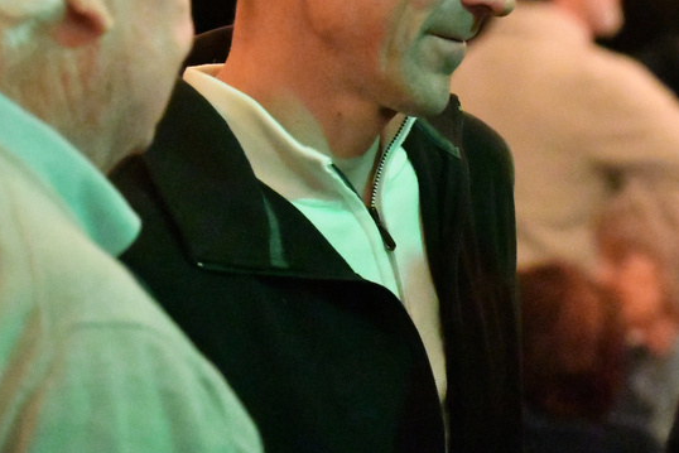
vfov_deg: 6.4
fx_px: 4036
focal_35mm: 214
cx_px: 515
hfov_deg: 9.6
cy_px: 118
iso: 32000
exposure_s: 1/250
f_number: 3.5
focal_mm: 75
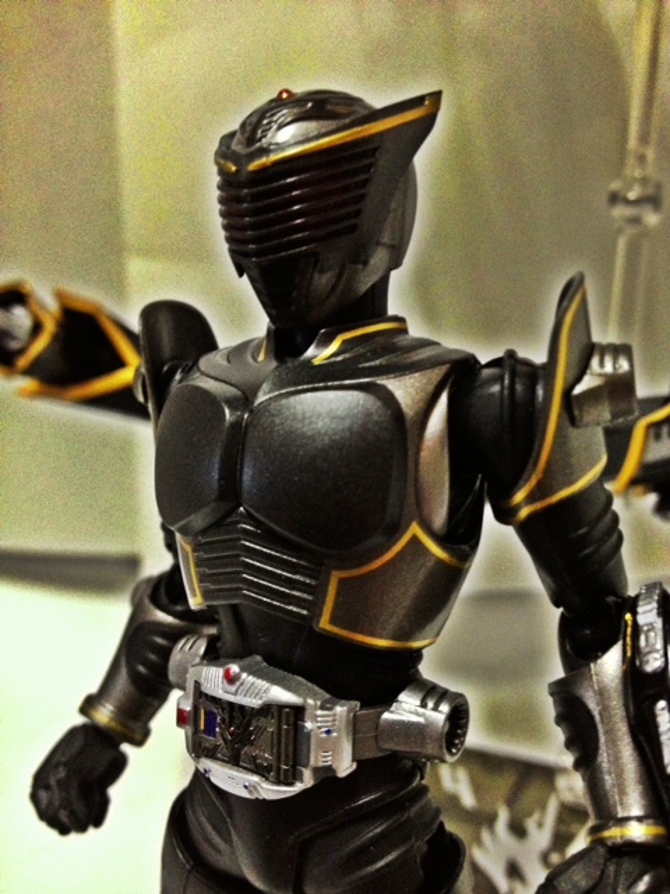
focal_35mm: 35
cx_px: 335
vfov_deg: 52.6
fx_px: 903
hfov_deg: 40.7
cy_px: 447
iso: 400
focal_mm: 4.28
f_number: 2.4
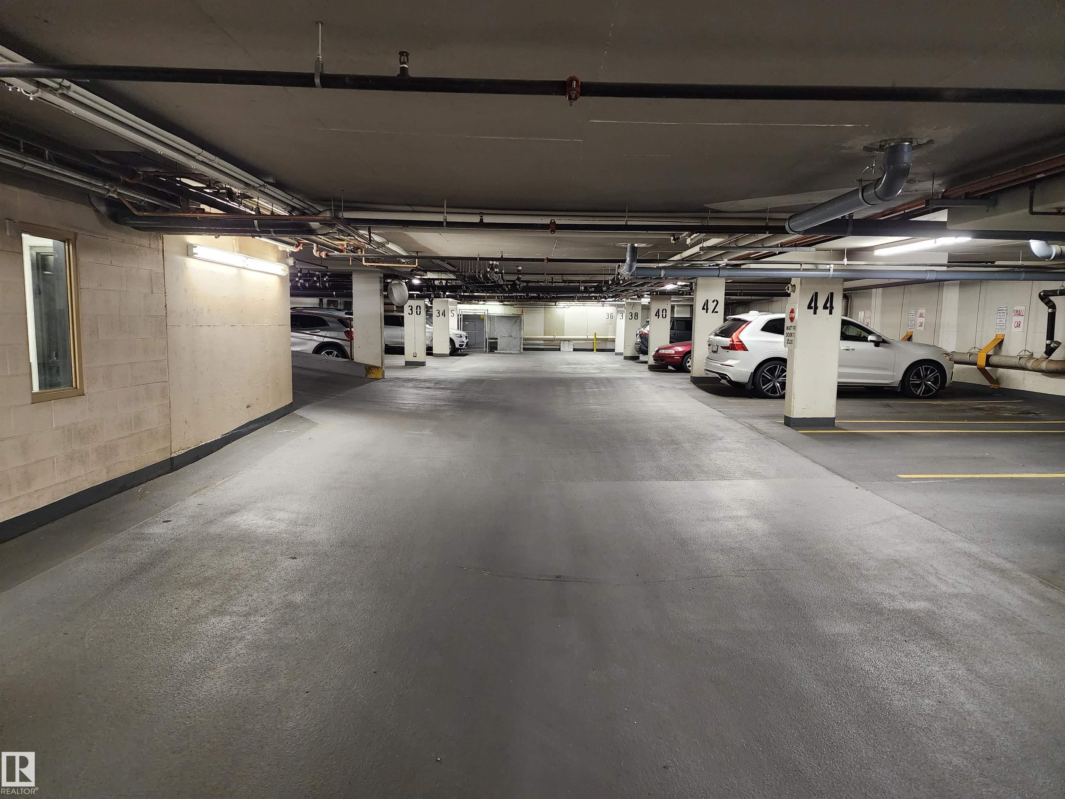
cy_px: 400
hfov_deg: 73.9
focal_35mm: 23
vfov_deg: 58.9
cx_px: 532
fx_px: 708
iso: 640
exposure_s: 1/60
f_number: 1.8
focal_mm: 6.4
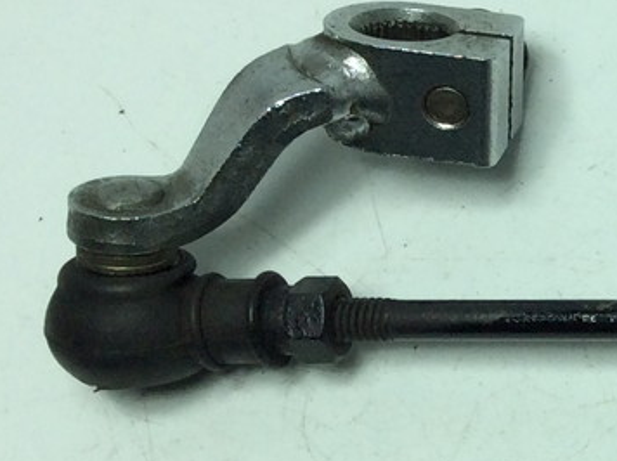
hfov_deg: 15.5
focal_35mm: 115
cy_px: 302
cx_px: 990
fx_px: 2047
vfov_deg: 12.8
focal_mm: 3.3
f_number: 2.4
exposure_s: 1/650
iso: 32
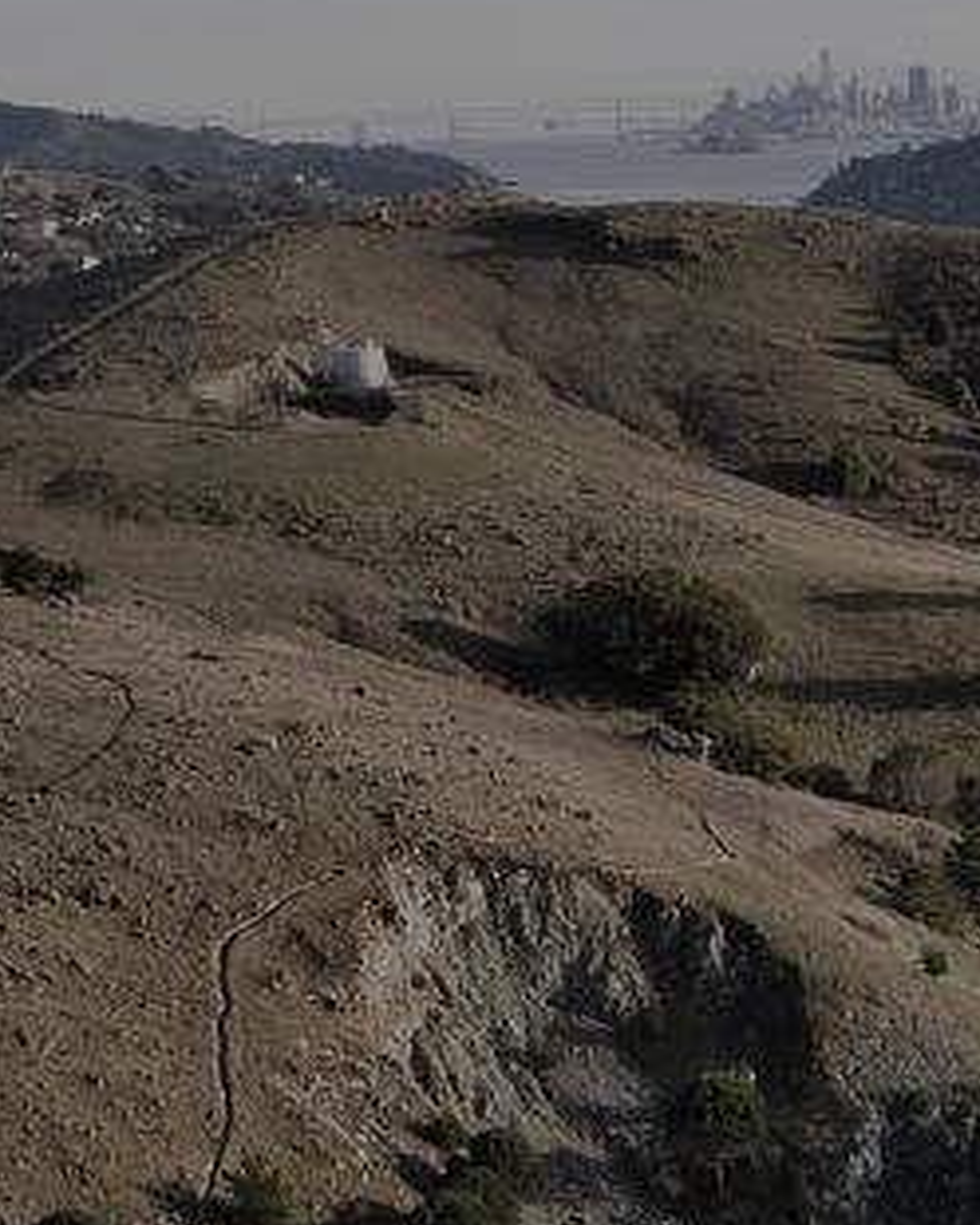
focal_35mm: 100
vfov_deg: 18.5
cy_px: 1346
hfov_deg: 14.2
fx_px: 3626
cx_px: 1553
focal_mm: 8.38
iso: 130
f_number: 2.8
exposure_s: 1/400
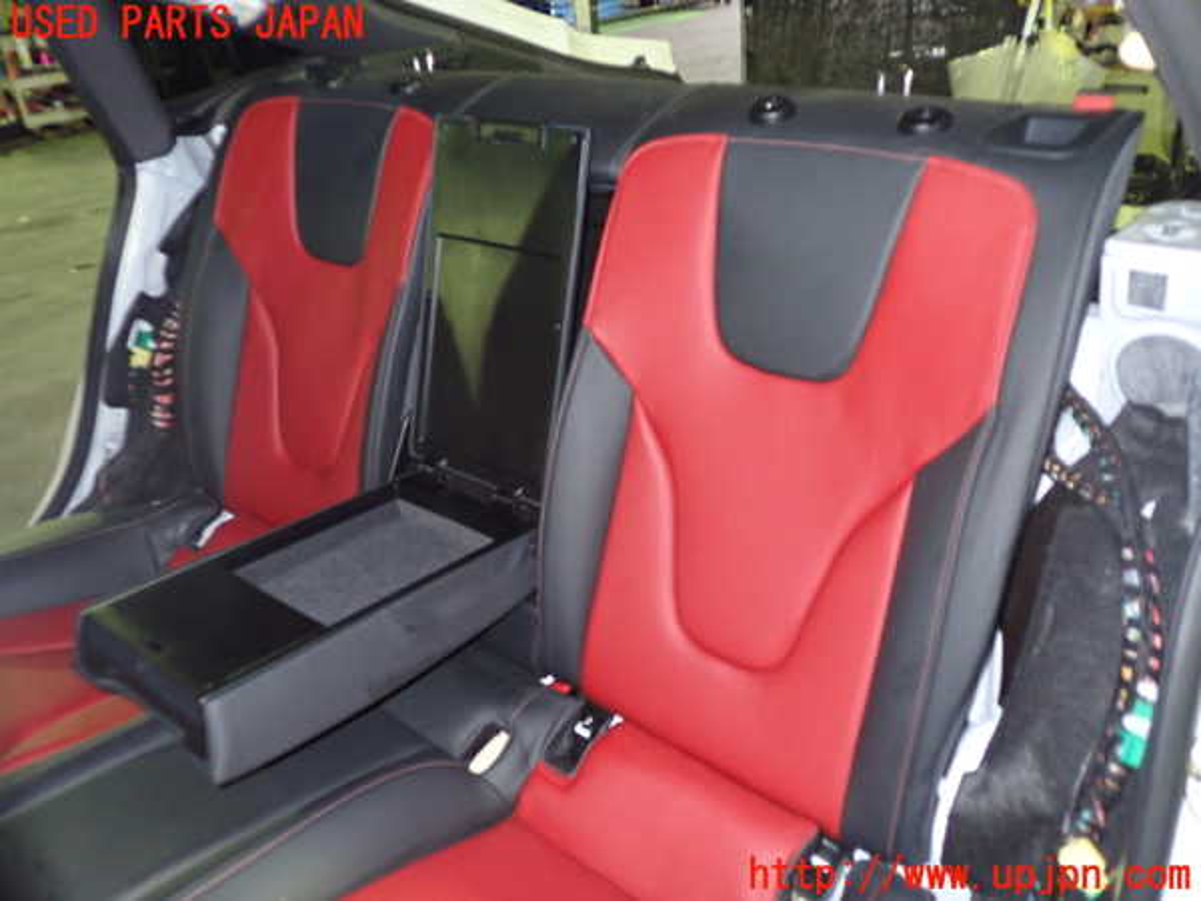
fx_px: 1041
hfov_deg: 60.0
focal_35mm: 30
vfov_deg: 46.8
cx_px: 600
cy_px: 450
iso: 640
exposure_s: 1/30
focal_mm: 5.4
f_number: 2.3
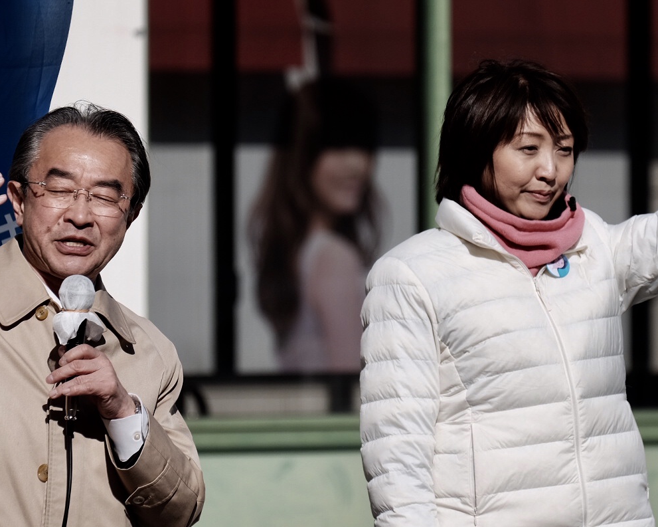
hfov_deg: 5.2
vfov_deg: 4.1
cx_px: 321
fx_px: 7304
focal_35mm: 375
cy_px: 297
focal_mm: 148.5
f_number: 4.5
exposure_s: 1/2400
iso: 200
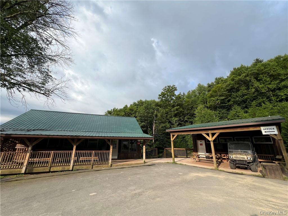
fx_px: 108
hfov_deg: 106.2
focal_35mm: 13
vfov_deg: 89.9
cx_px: 144
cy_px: 108
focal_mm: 1.57
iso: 32
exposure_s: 1/1085
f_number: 1.8
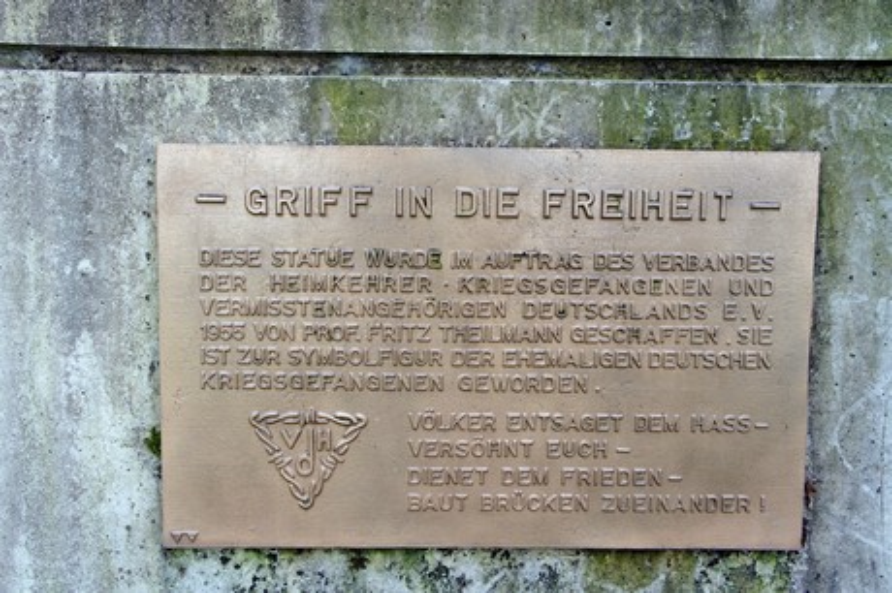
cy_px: 296
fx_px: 891
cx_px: 446
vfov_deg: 36.8
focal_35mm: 36
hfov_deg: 53.2
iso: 200
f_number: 5.6
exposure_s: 1/60
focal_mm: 24
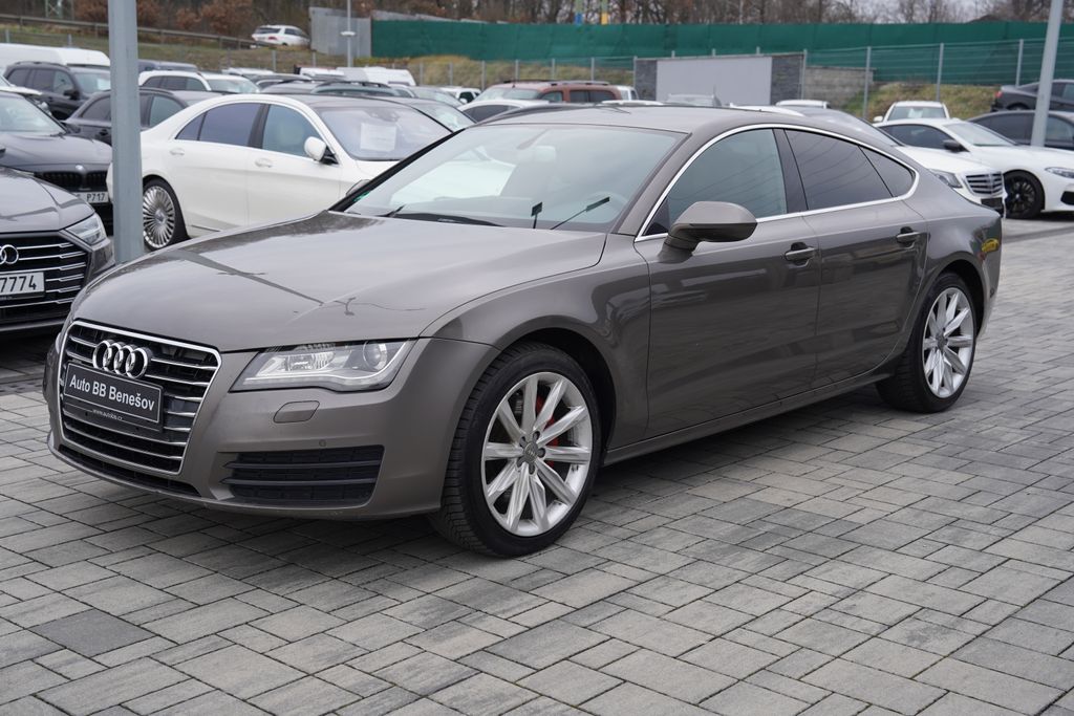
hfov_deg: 43.6
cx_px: 537
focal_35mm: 45
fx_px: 1343
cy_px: 358
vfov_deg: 29.9
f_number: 5
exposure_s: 1/160
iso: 100
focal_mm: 45
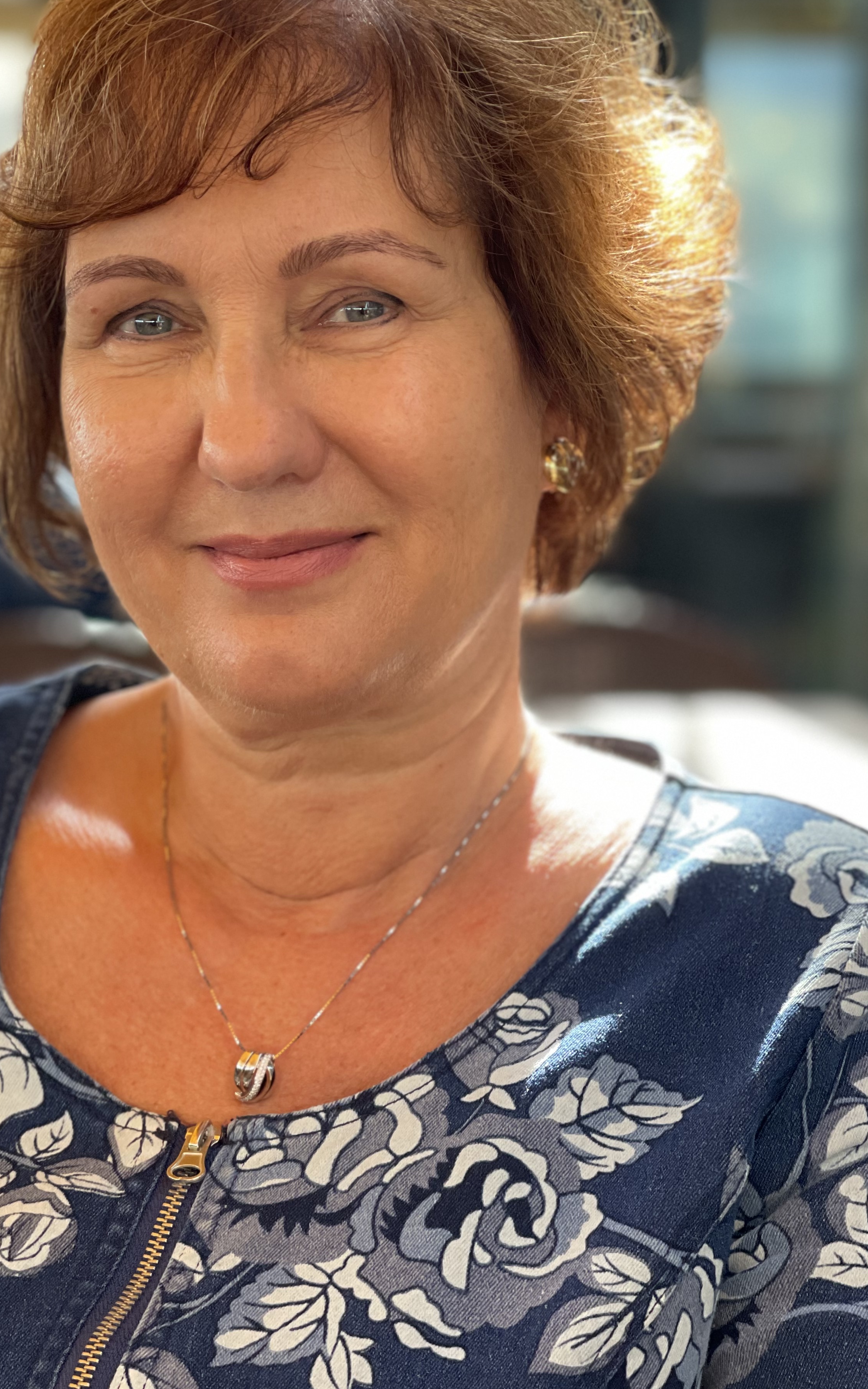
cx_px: 298
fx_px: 2877
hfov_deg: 17.1
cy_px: 645
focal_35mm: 76
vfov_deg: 27.1
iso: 100
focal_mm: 7.5
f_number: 2.2
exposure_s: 1/121
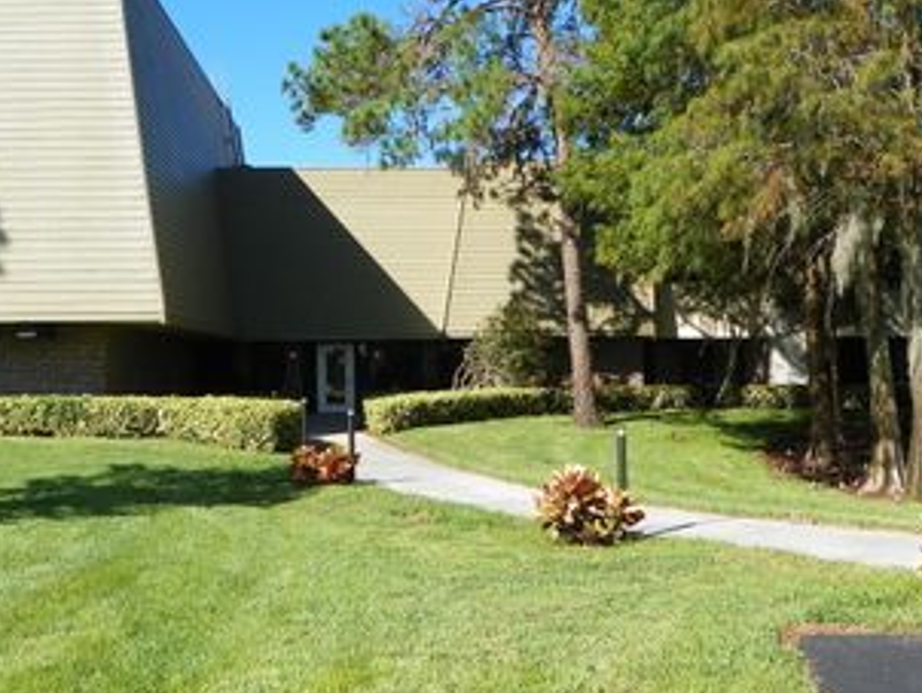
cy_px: 401
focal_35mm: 43
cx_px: 458
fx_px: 1146
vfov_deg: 33.6
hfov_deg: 43.8
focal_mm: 4.6
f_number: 5
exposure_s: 1/250
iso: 64
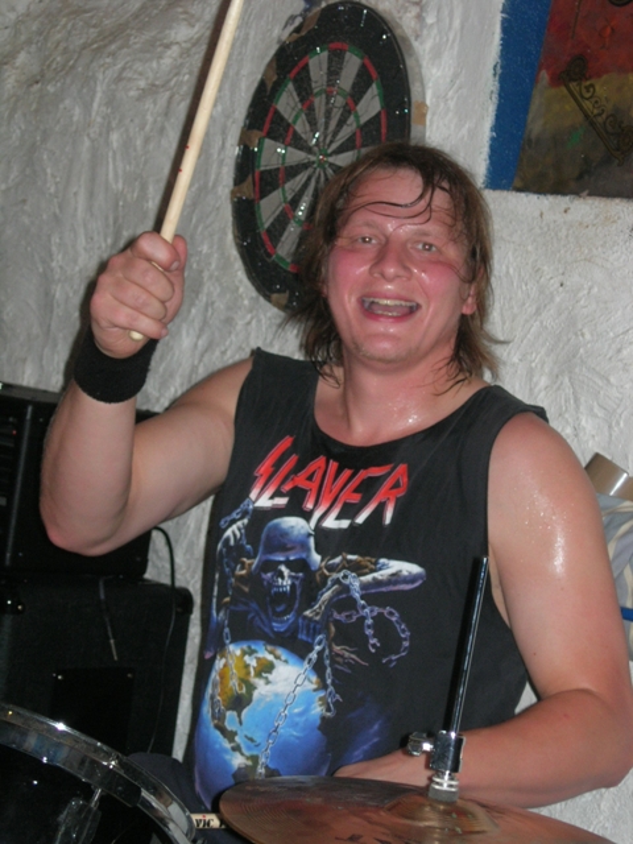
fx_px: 2511
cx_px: 316
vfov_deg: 19.1
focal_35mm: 103
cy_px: 422
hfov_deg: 14.4
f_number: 4.6
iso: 113
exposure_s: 1/60.1
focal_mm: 21.3
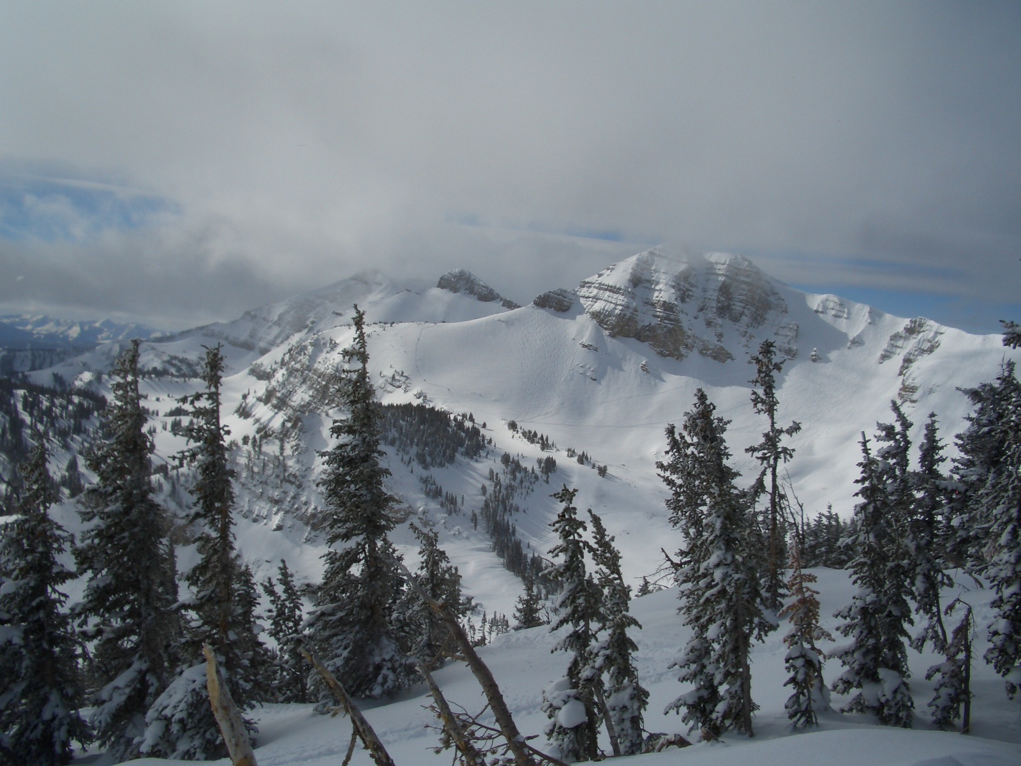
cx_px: 510
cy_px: 383
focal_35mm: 35
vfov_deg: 40.7
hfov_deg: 52.6
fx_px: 1032
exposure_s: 1/2000
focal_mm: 5.8
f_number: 4.3
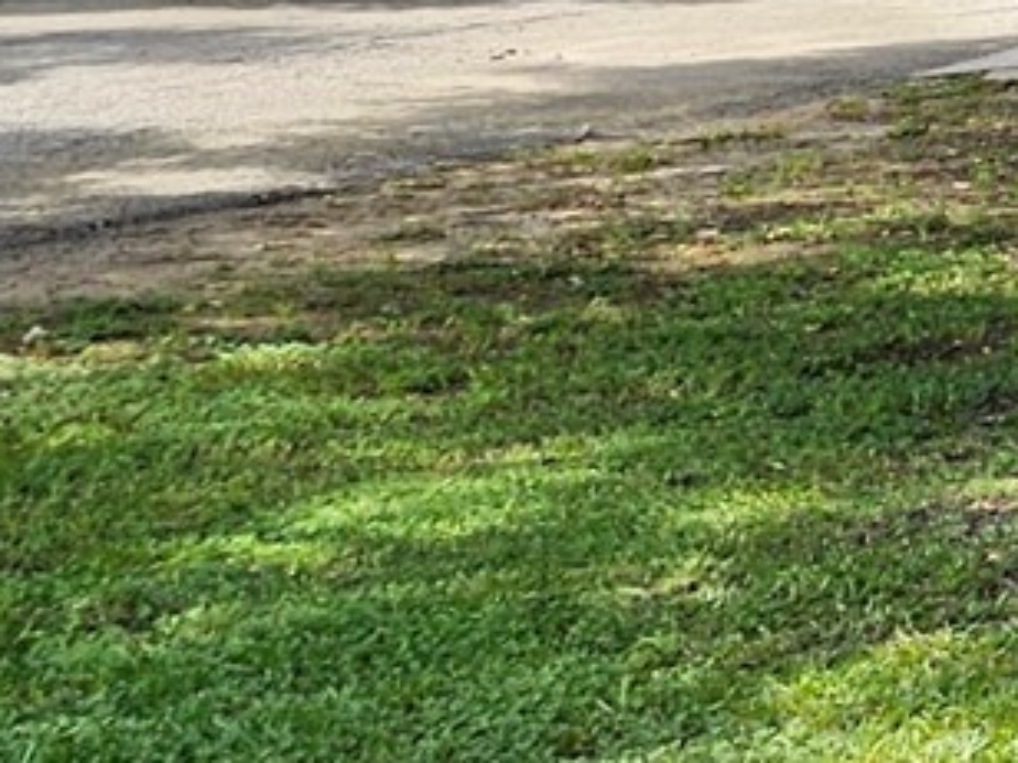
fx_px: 4499
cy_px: -380
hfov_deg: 10.1
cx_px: 2885
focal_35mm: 153
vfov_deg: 9.4
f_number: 1.7
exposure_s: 1/184
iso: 10
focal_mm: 6.3
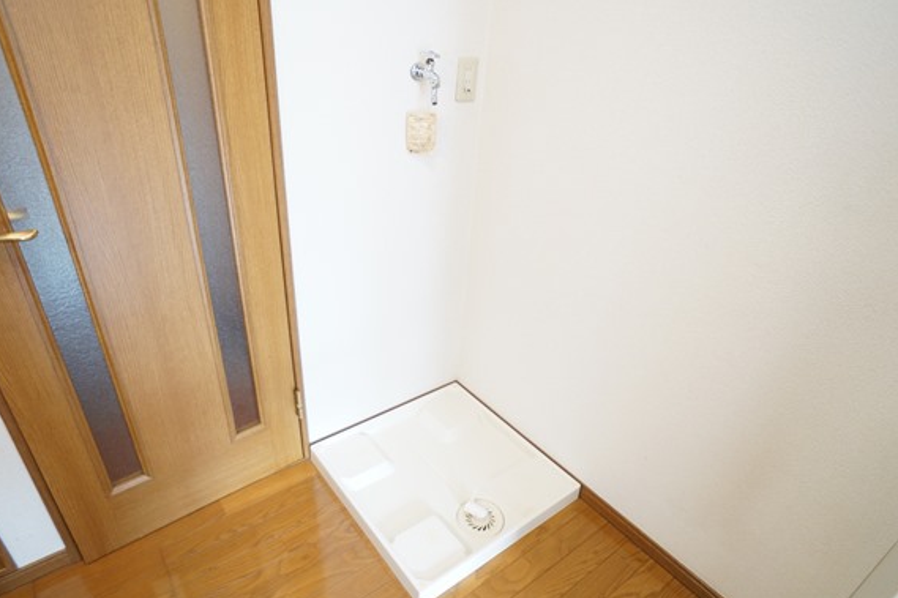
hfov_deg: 67.3
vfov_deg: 47.9
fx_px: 673
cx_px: 420
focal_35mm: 27
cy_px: 309
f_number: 3.2
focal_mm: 16
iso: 800
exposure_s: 1/60
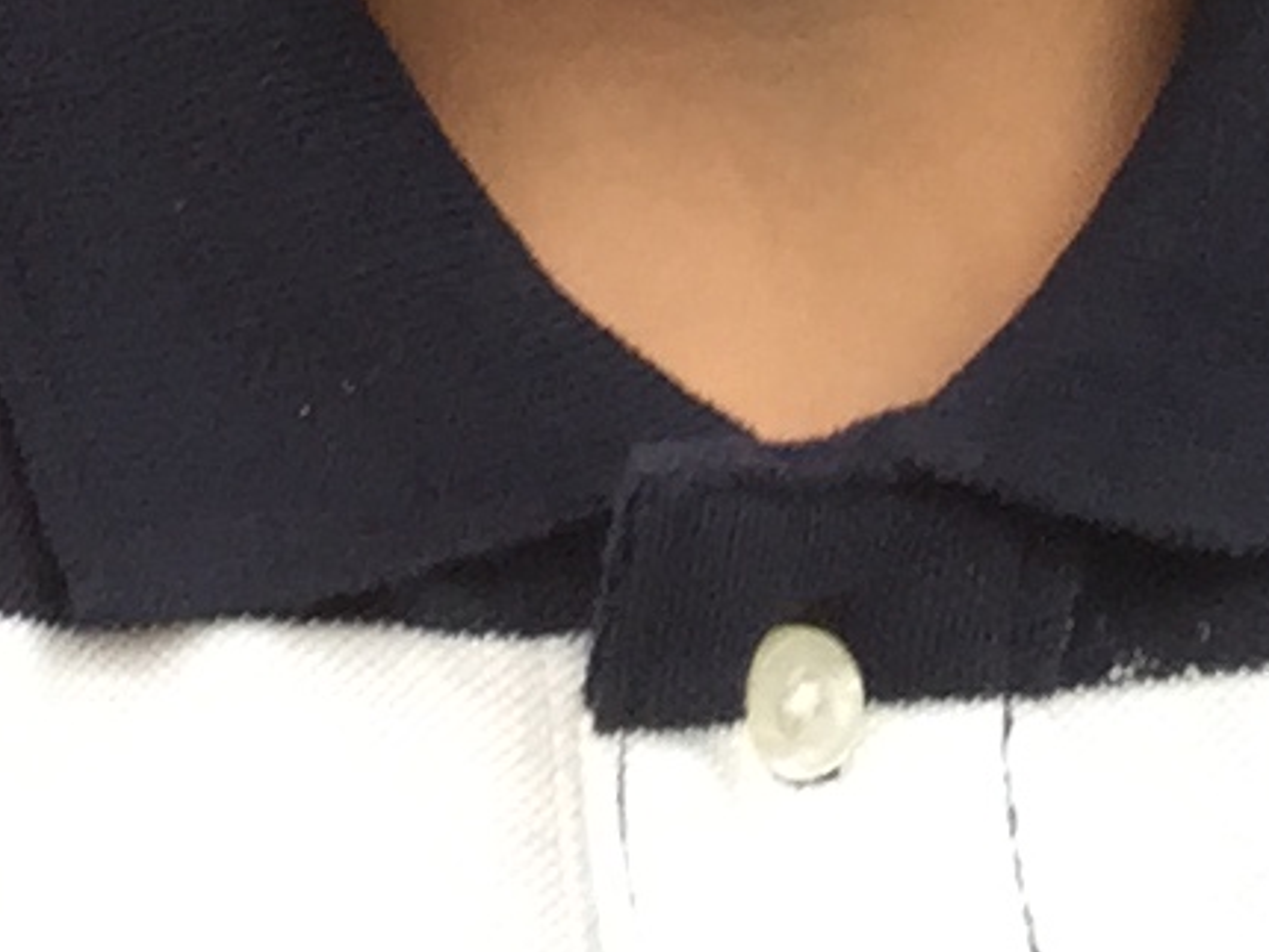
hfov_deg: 8.9
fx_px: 8070
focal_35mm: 220
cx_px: 38
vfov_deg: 6.0
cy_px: -2505
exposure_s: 1/120
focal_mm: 4.15
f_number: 2.2
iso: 50
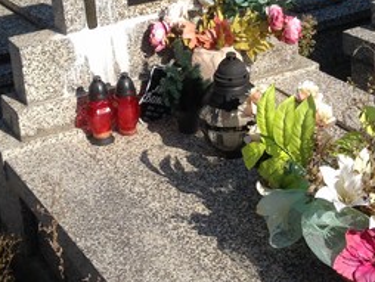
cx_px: 242
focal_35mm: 83
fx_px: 900
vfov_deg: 17.5
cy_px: 10
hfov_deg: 23.5
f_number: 2.4
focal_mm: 4.12
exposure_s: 1/1695
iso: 50
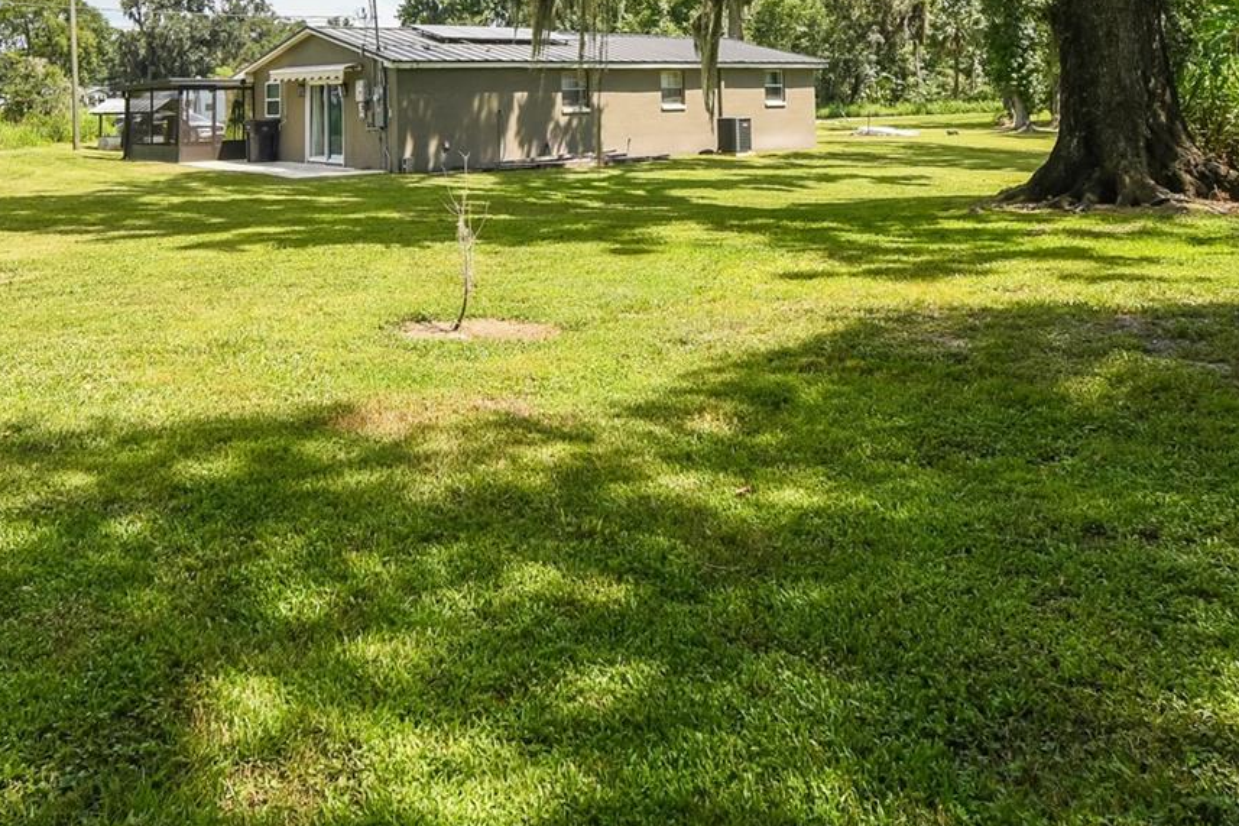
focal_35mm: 28
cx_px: 481
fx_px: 963
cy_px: 175
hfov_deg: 64.7
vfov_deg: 44.3
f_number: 7.1
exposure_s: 1/80
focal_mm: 10
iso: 100
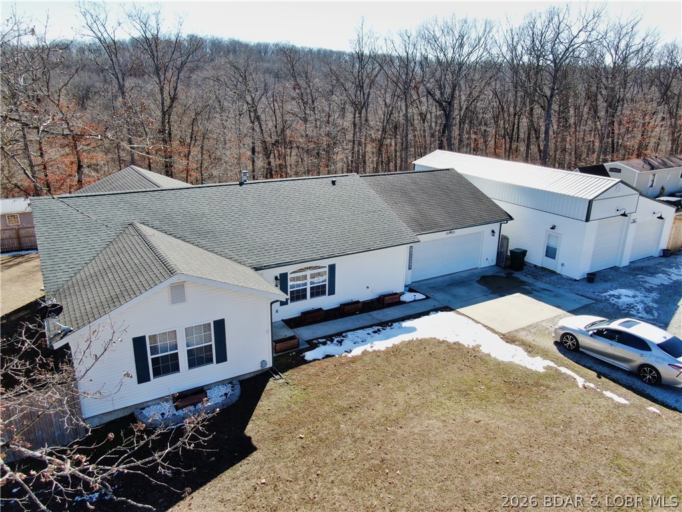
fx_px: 473
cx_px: 341
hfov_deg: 71.6
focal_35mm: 24
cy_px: 256
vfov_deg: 56.8
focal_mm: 4.39
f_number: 2.8
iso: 100
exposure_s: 1/640
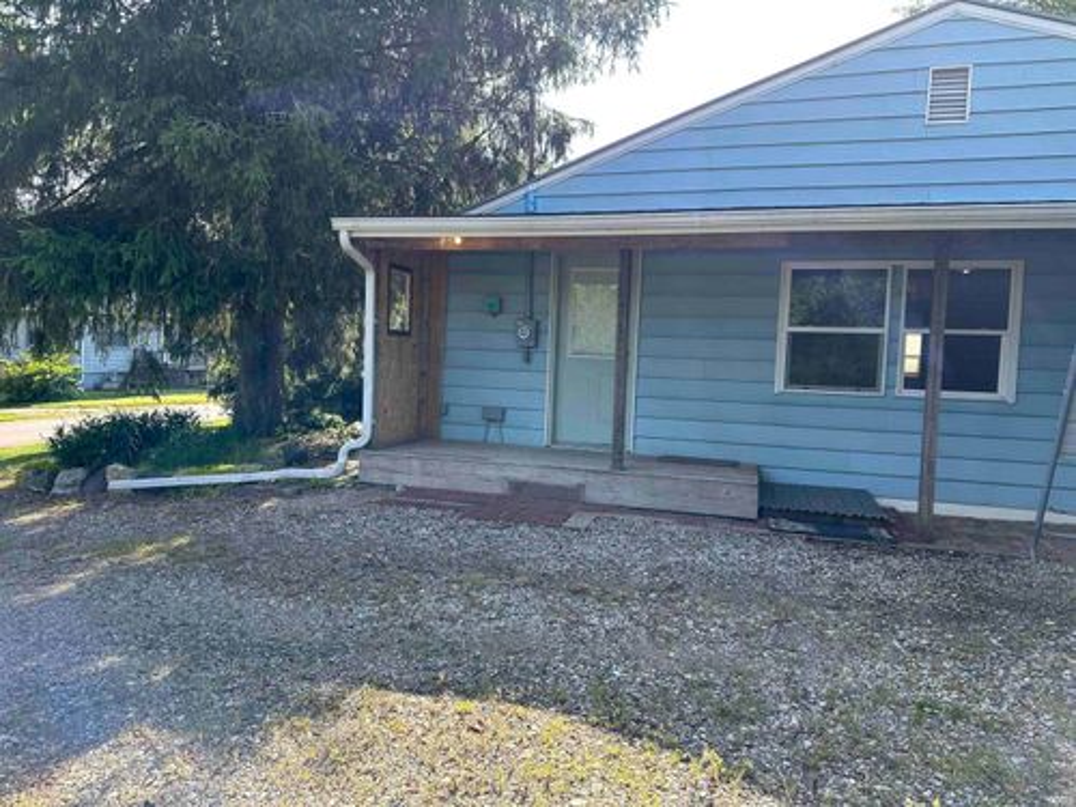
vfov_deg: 56.8
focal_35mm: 24
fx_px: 746
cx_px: 538
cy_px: 404
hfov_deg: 71.6
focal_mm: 6.86
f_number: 1.78
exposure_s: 1/850
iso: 80
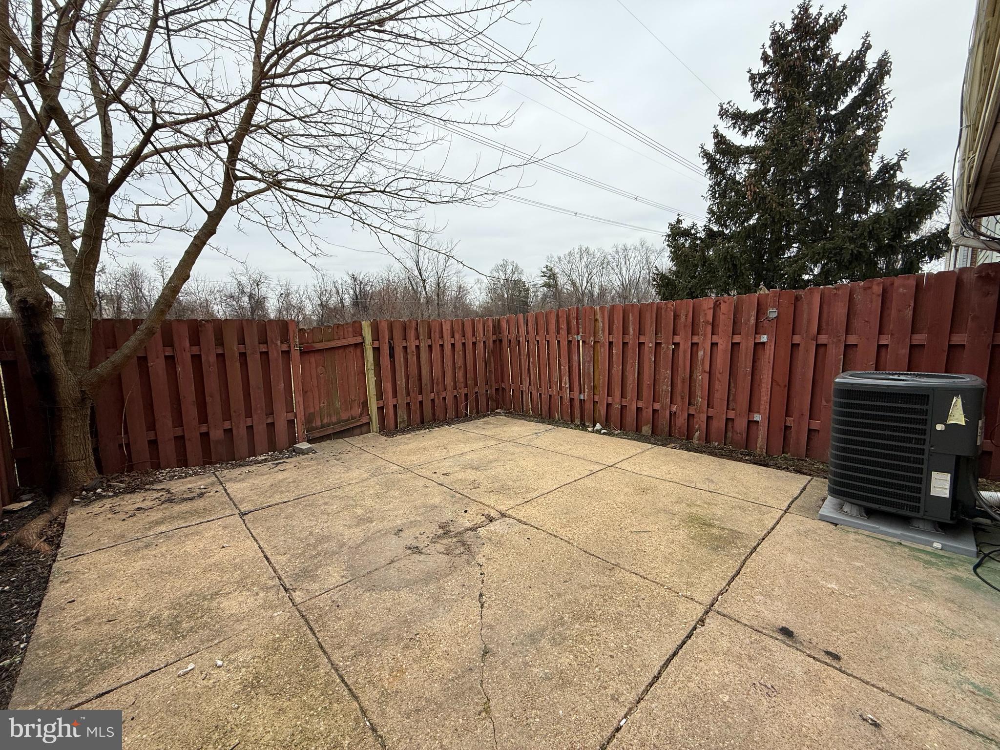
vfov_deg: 85.7
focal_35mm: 14
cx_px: 500
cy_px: 375
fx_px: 404
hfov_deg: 102.1
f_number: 2.2
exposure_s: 1/458
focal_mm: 2.22
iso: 50
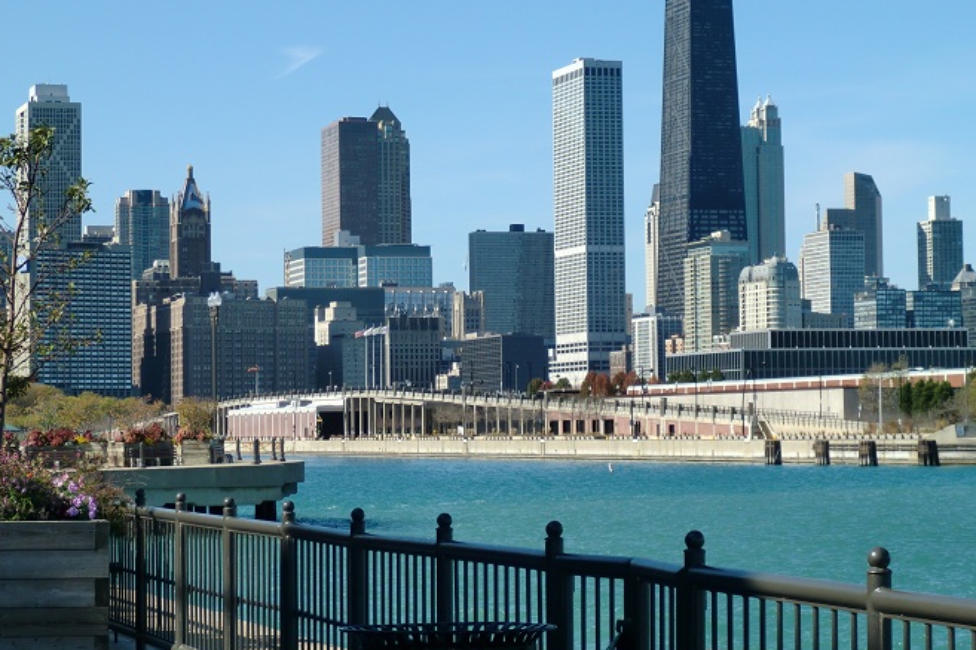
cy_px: 269
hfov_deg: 19.1
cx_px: 508
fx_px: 2901
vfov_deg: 12.8
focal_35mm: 107
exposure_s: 1/500
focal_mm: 15.7
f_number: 5.1
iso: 64
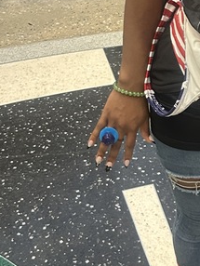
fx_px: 715
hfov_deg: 15.5
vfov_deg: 20.9
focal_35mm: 93
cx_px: 217
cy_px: 62
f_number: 1.5
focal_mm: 5.7
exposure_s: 1/60
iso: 320
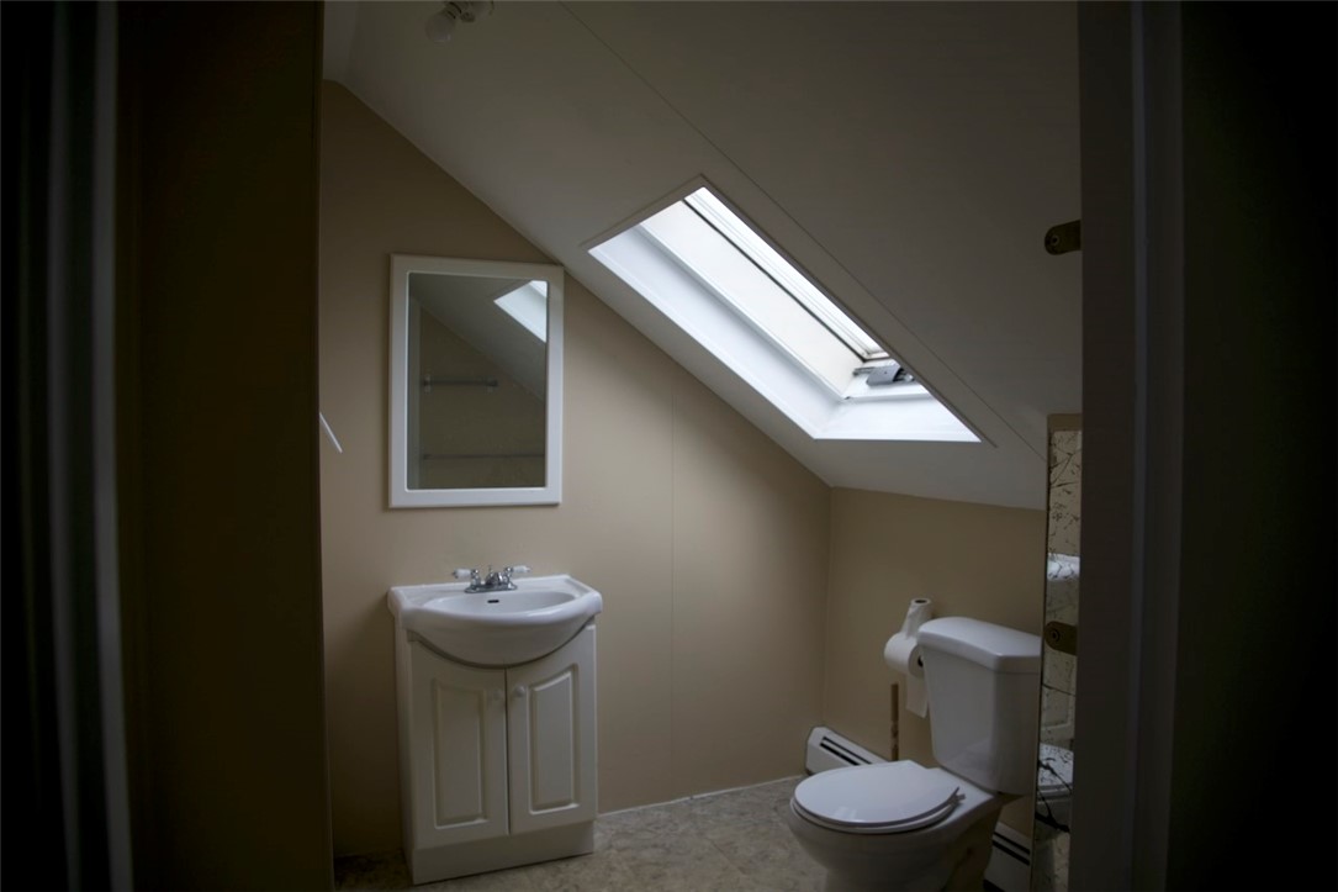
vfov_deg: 53.1
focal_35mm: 24
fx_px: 892
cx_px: 669
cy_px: 446
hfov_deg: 73.8
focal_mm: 24
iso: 400
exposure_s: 1/250
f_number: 4.5
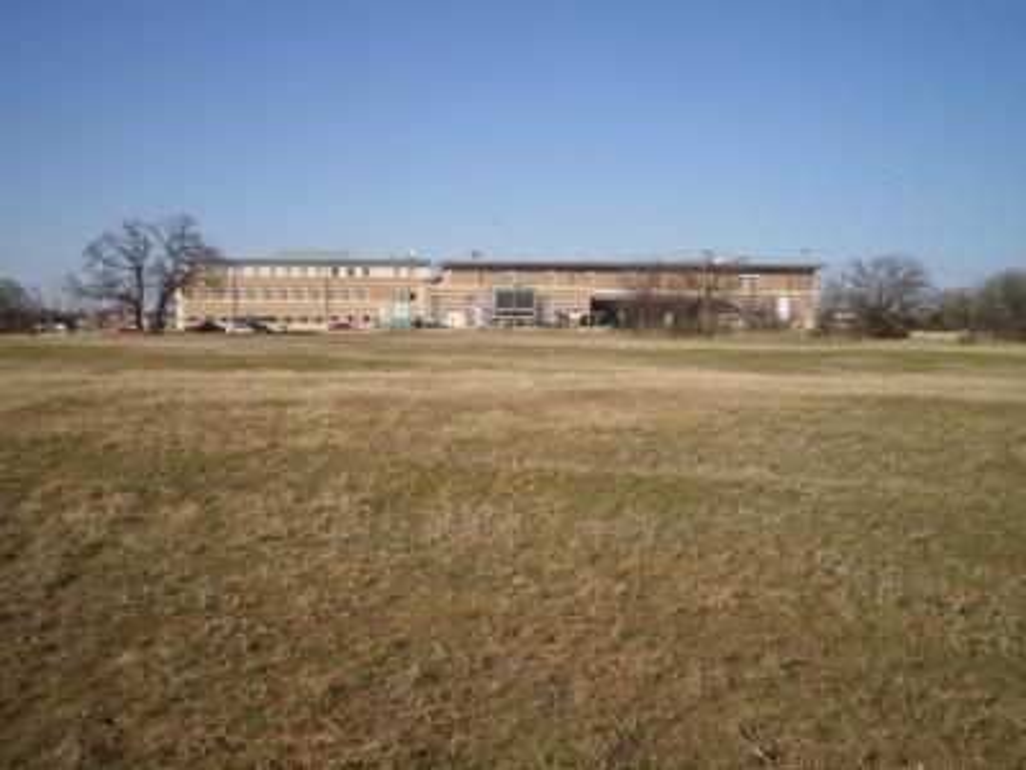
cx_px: 513
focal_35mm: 42
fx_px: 1245
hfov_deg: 44.8
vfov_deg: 34.3
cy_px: 385
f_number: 4.9
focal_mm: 7.4
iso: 64
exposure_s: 1/1000
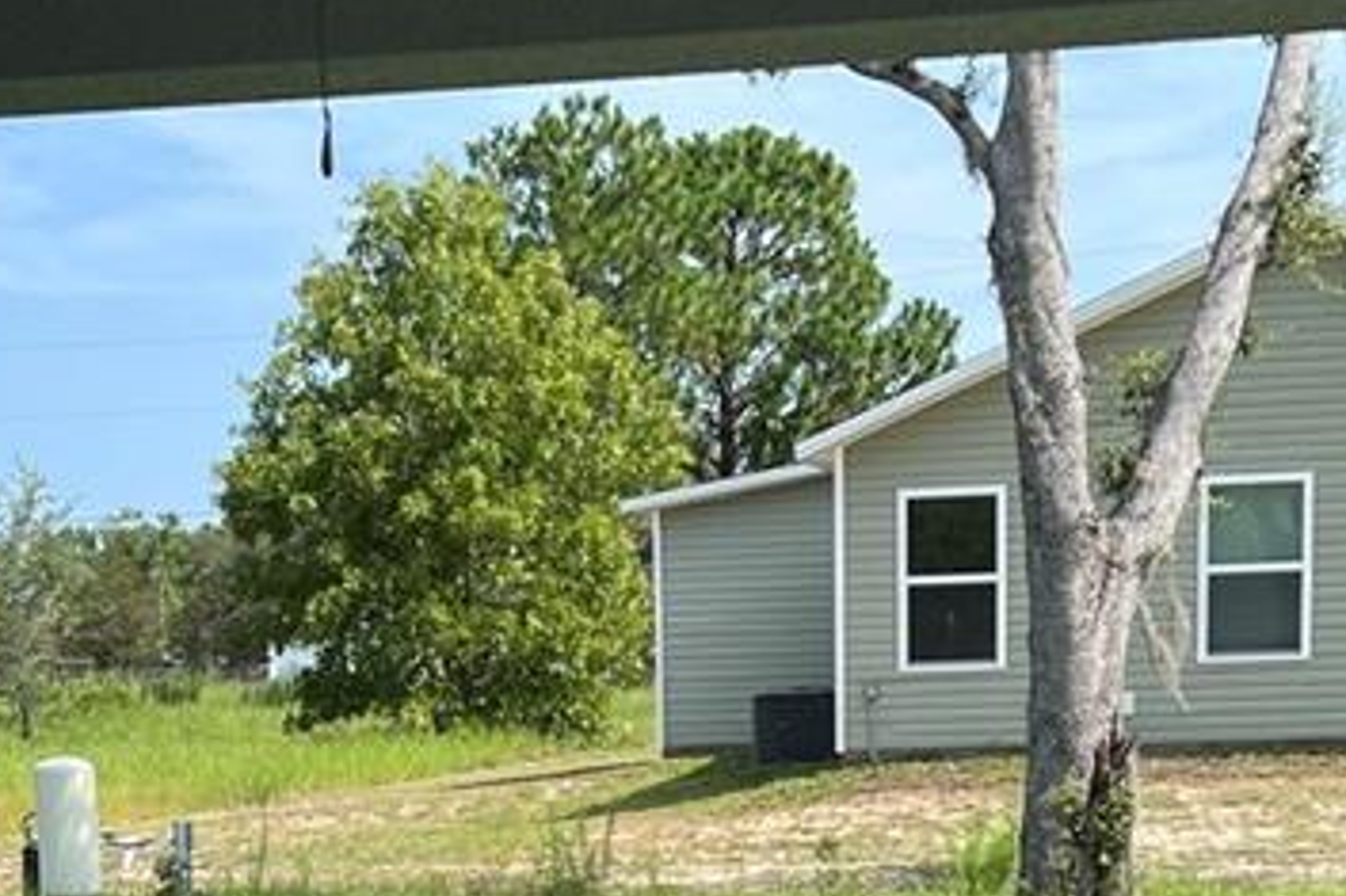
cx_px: 625
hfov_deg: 22.1
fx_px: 3438
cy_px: 1144
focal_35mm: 92
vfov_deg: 14.3
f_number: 1.5
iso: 50
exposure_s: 1/2915
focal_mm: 5.7
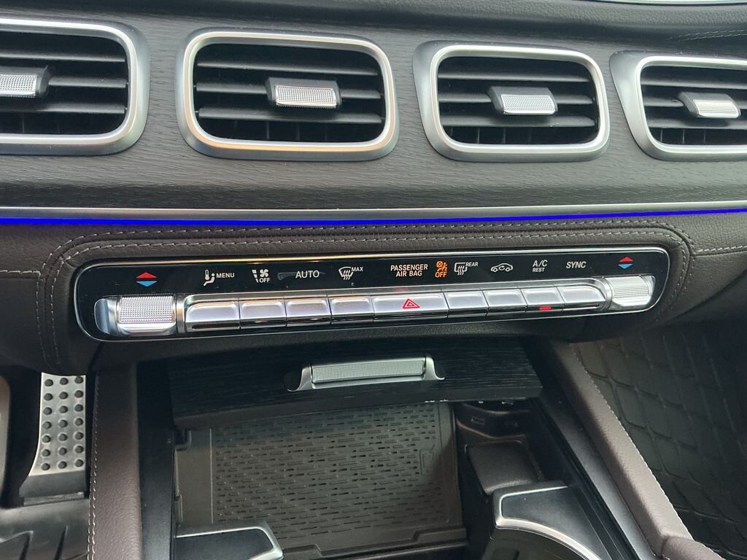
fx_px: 626
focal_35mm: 29
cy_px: 280
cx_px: 374
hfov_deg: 61.7
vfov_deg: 48.2
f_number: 1.8
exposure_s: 1/60
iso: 250
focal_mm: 3
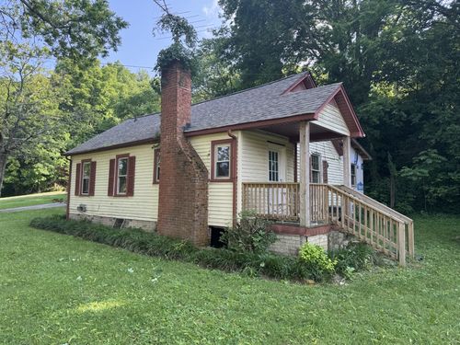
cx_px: 230
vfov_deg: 56.8
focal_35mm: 24
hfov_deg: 71.6
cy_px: 172
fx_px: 319
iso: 80
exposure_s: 1/372
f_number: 1.78
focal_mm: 6.76
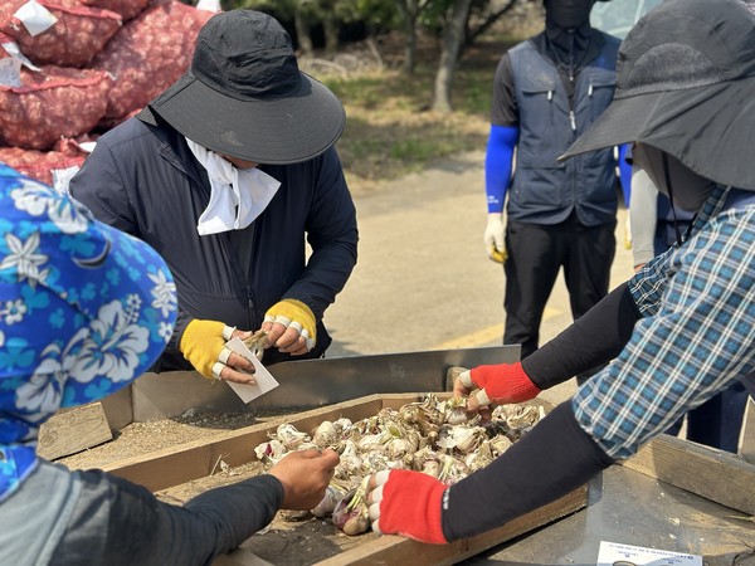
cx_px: 378
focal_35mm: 48
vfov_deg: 30.3
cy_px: 283
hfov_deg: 39.7
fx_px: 1047
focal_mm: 6.86
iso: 100
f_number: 1.78
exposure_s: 1/3257
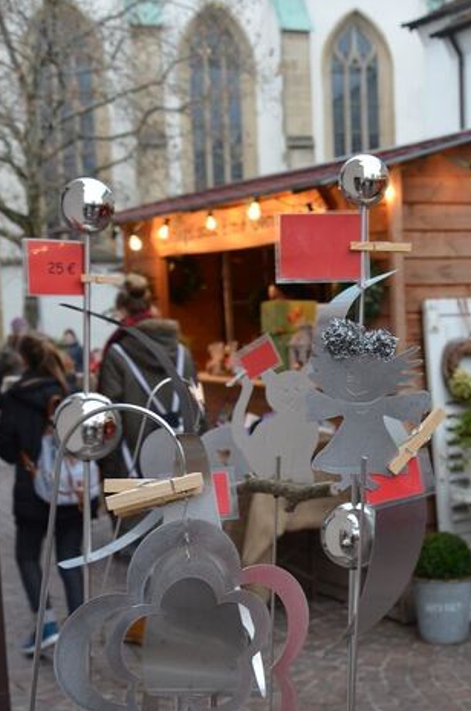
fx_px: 1222
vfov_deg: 32.2
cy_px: 460
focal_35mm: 62
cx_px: 361
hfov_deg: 21.6
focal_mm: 24
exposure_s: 1/80
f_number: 4.5
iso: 400
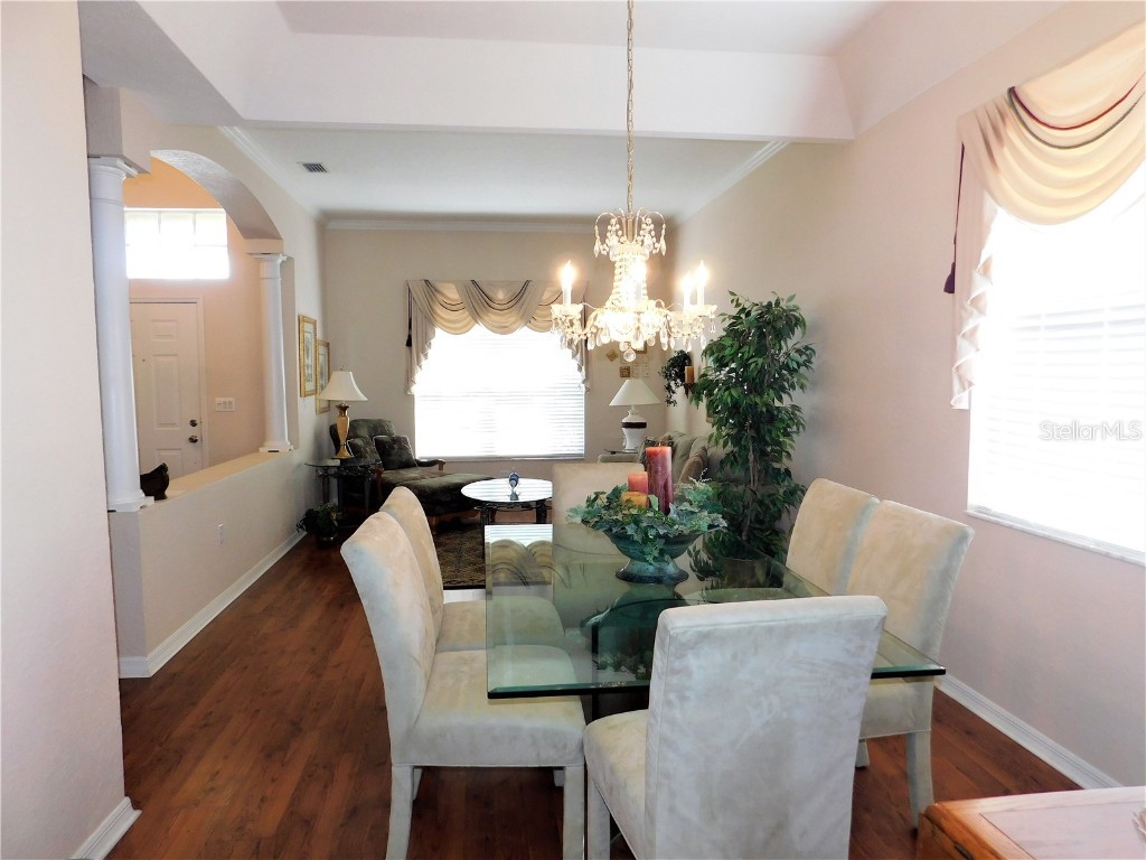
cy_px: 430
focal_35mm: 23
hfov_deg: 73.9
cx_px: 573
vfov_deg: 58.9
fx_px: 761
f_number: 3
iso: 140
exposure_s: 1/30
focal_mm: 4
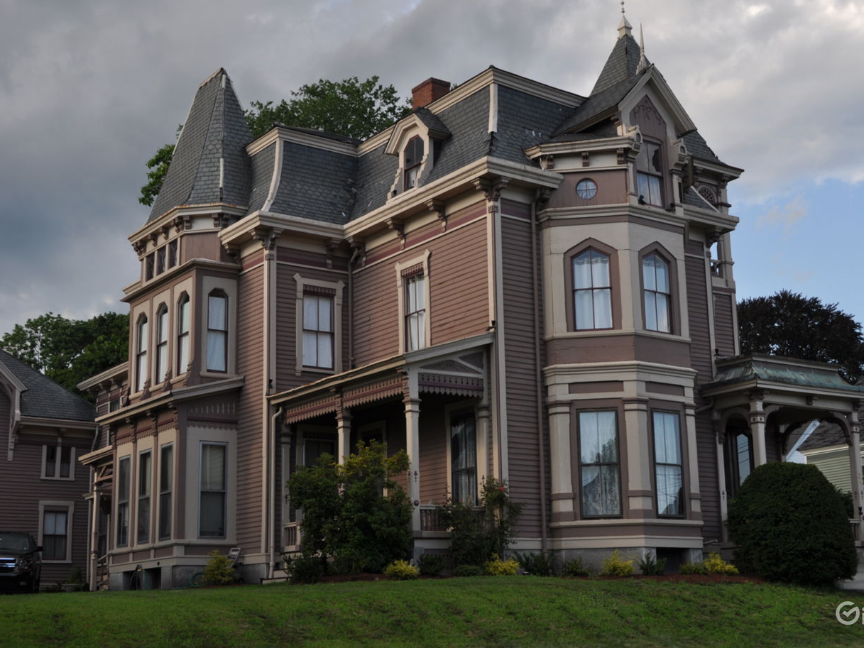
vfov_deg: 27.5
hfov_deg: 36.1
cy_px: 322
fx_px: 1323
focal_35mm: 53
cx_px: 466
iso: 200
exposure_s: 1/200
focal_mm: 32
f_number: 7.1
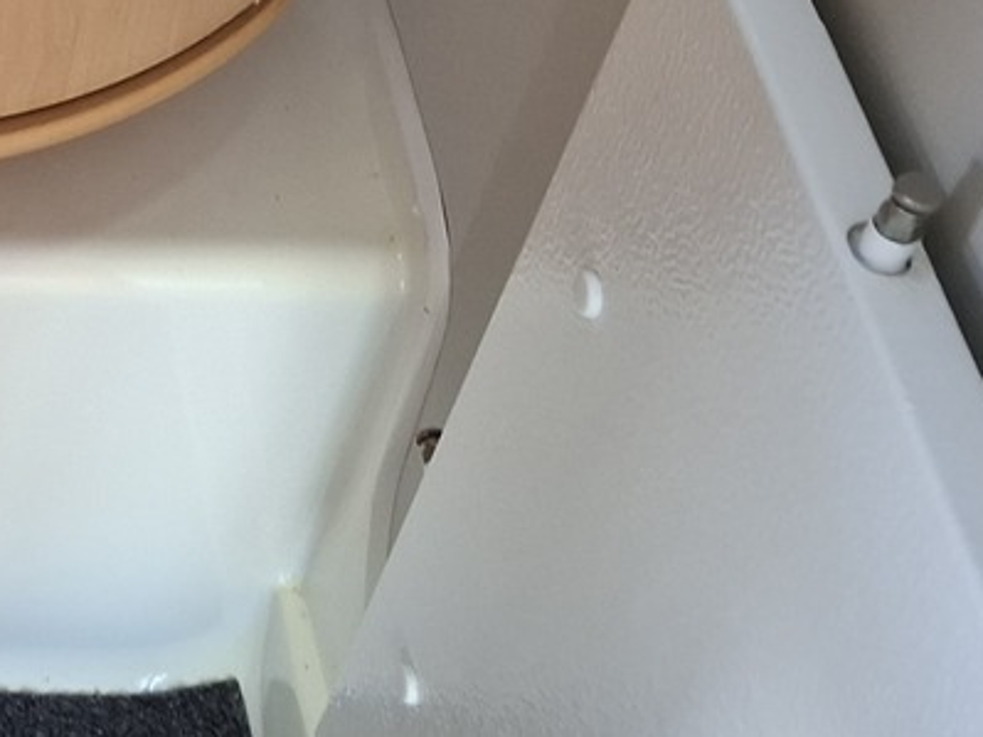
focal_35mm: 83
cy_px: -15
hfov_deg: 20.5
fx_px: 2356
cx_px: -443
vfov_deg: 17.3
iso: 400
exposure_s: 1/24
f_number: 1.8
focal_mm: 5.54
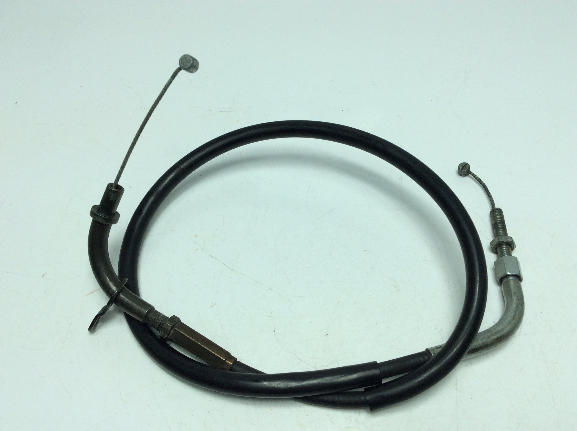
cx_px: 288
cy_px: 216
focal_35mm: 32
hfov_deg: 56.9
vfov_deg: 44.1
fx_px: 533
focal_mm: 3.3
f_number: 2.4
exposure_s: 1/555
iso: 32
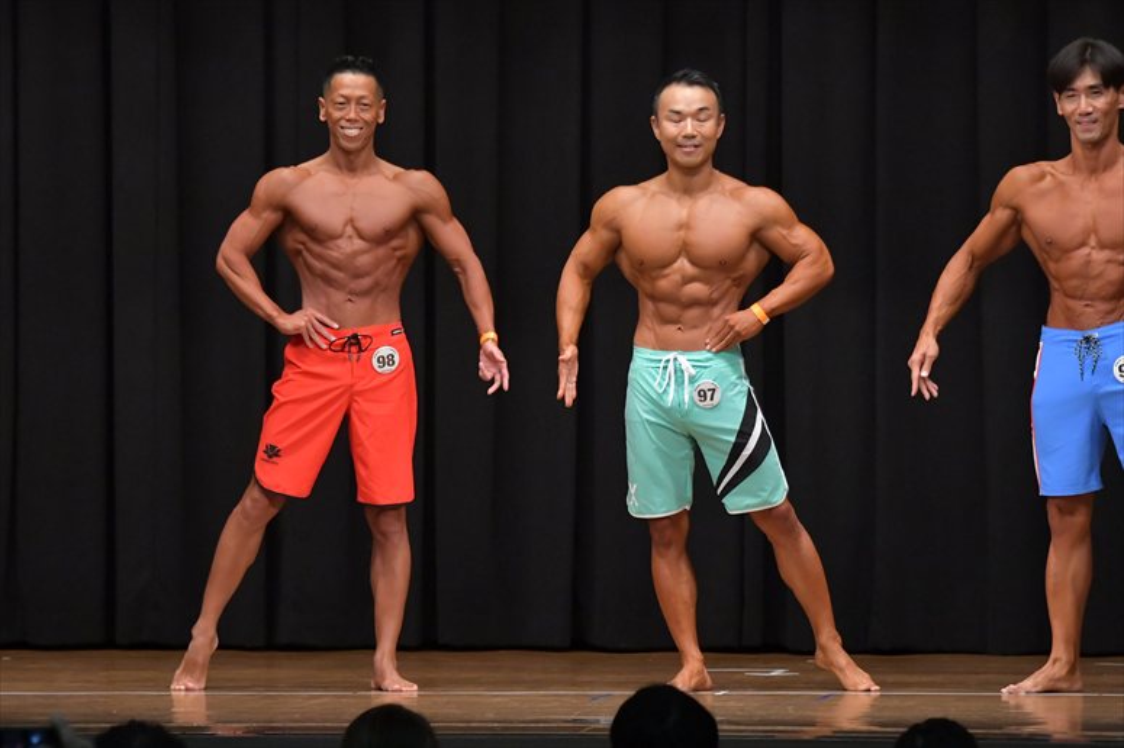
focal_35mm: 217
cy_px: 374
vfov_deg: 6.3
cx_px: 562
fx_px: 6772
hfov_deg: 9.5
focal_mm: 145
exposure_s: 1/400
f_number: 5.6
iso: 6400
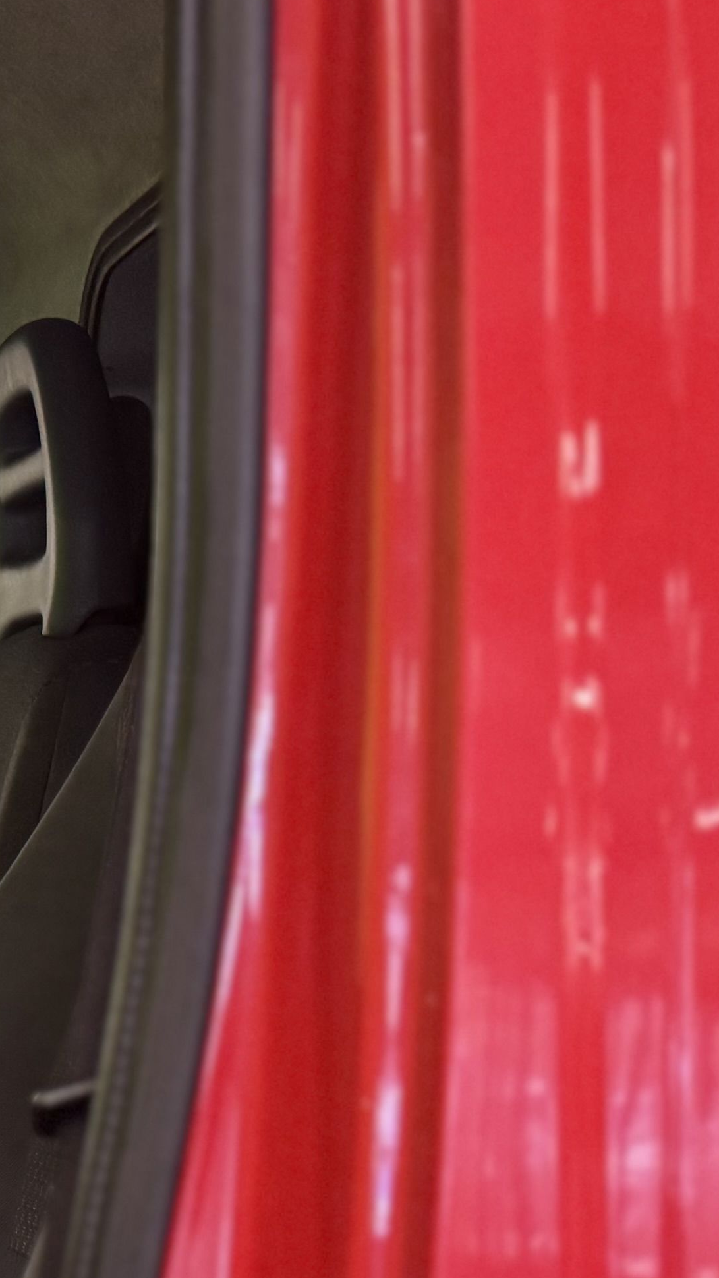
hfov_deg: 13.4
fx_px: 2610
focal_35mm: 77
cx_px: -737
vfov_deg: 26.7
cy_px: 1107
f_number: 1.78
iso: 100
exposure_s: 1/100
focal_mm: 6.76
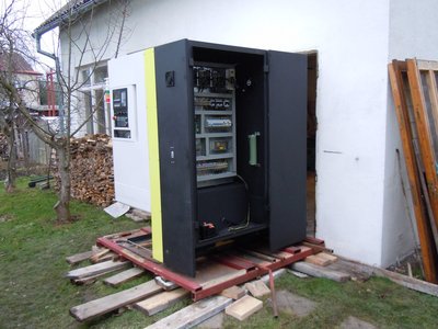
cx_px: 219
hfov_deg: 60.0
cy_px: 164
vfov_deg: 46.8
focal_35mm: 30
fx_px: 380
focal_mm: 5.4
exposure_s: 1/40
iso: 400
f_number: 3.5
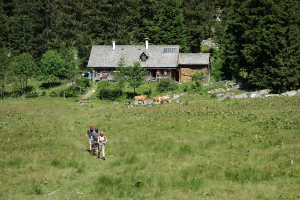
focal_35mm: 100
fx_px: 833
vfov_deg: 13.7
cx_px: 150
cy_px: 100
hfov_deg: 20.4
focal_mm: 37.1
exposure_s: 1/320
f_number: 5.6
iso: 125
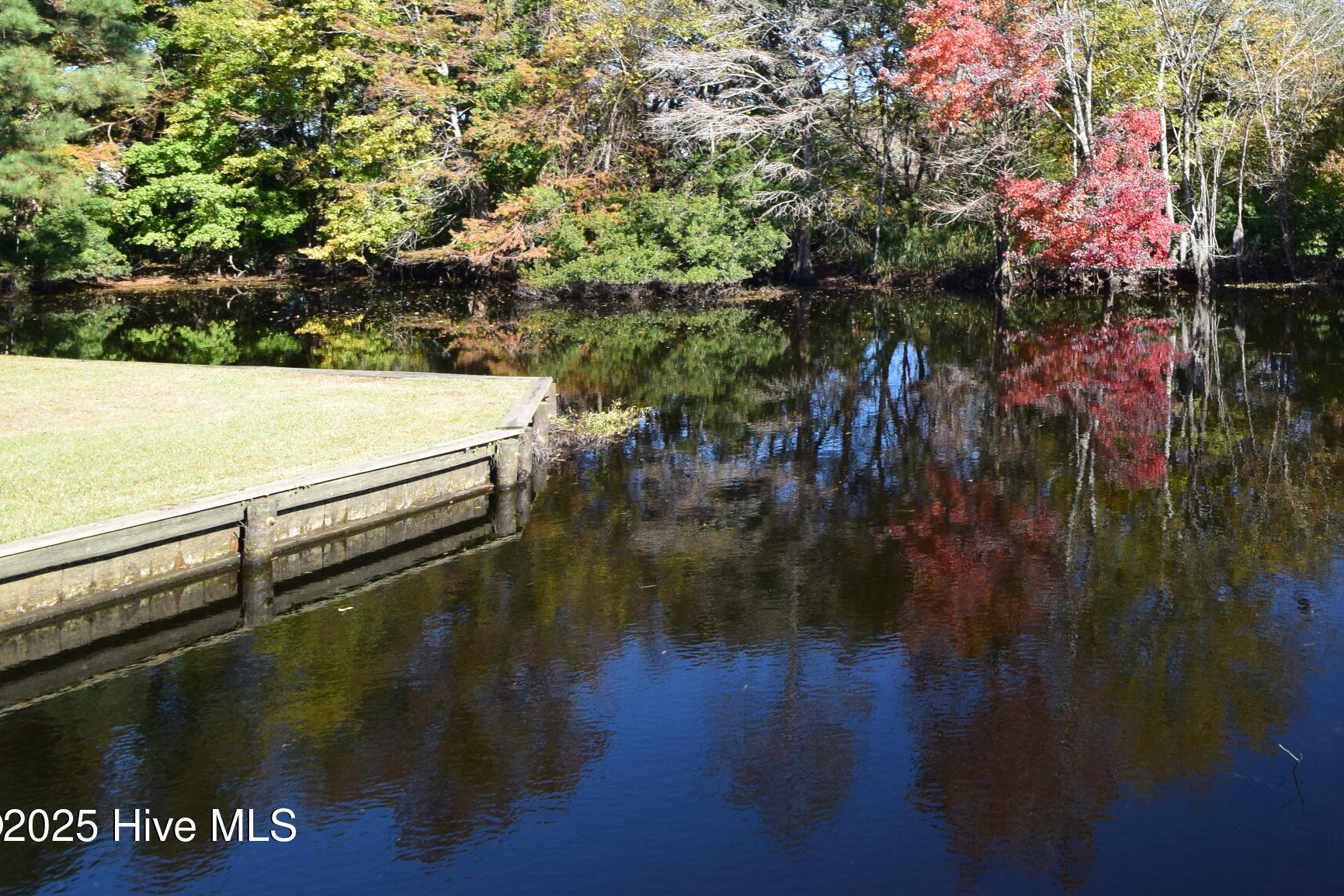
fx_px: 971
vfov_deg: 45.7
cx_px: 1130
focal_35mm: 26
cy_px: 120
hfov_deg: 61.8
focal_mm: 10
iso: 400
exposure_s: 1/200
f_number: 10
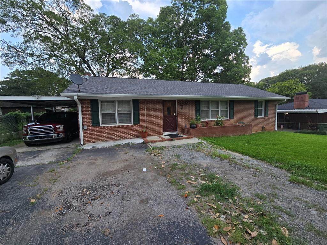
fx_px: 123
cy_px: 122
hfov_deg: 106.2
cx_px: 164
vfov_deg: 89.9
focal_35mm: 13
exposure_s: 1/382
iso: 50
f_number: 2.2
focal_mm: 2.2
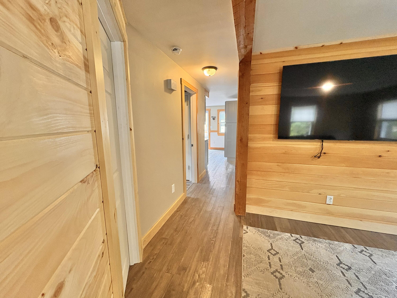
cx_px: 198
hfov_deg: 102.1
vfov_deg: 85.7
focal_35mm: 14
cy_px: 149
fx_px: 161
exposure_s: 1/60
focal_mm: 2.22
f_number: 2.2
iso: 400
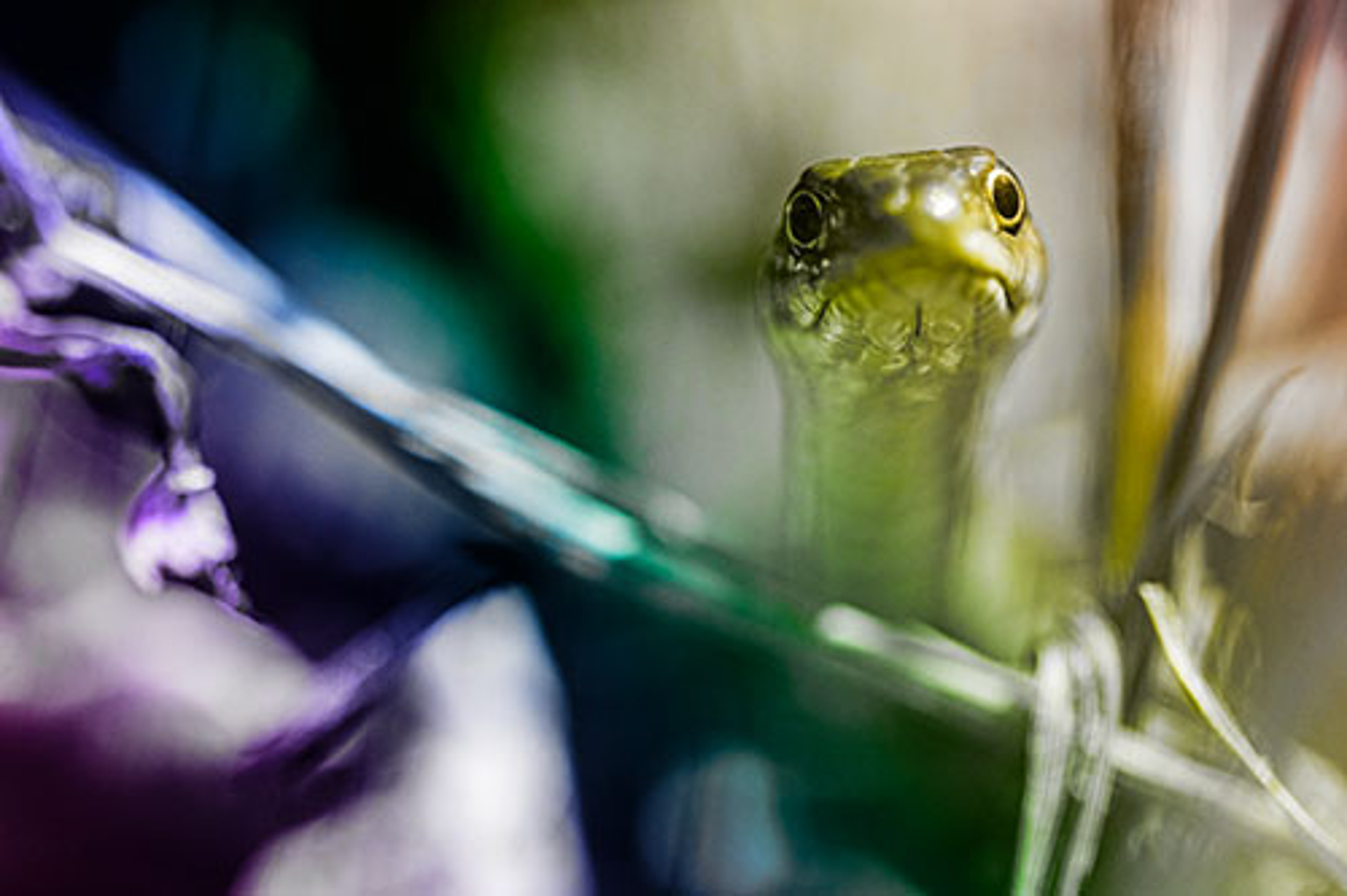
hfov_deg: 9.8
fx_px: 7854
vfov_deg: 6.5
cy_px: 448
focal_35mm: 210
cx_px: 674
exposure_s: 1/2000
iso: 1000
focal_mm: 210
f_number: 7.6
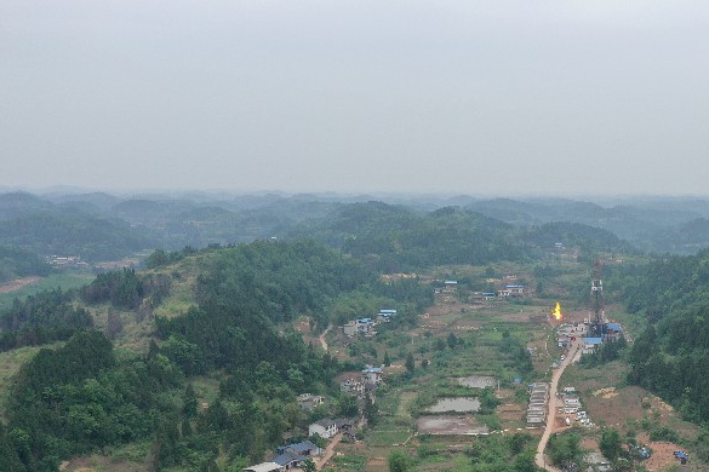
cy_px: 373
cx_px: 519
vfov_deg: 27.0
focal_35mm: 49
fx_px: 965
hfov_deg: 39.4
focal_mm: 10.26
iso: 100
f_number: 5
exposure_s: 1/320
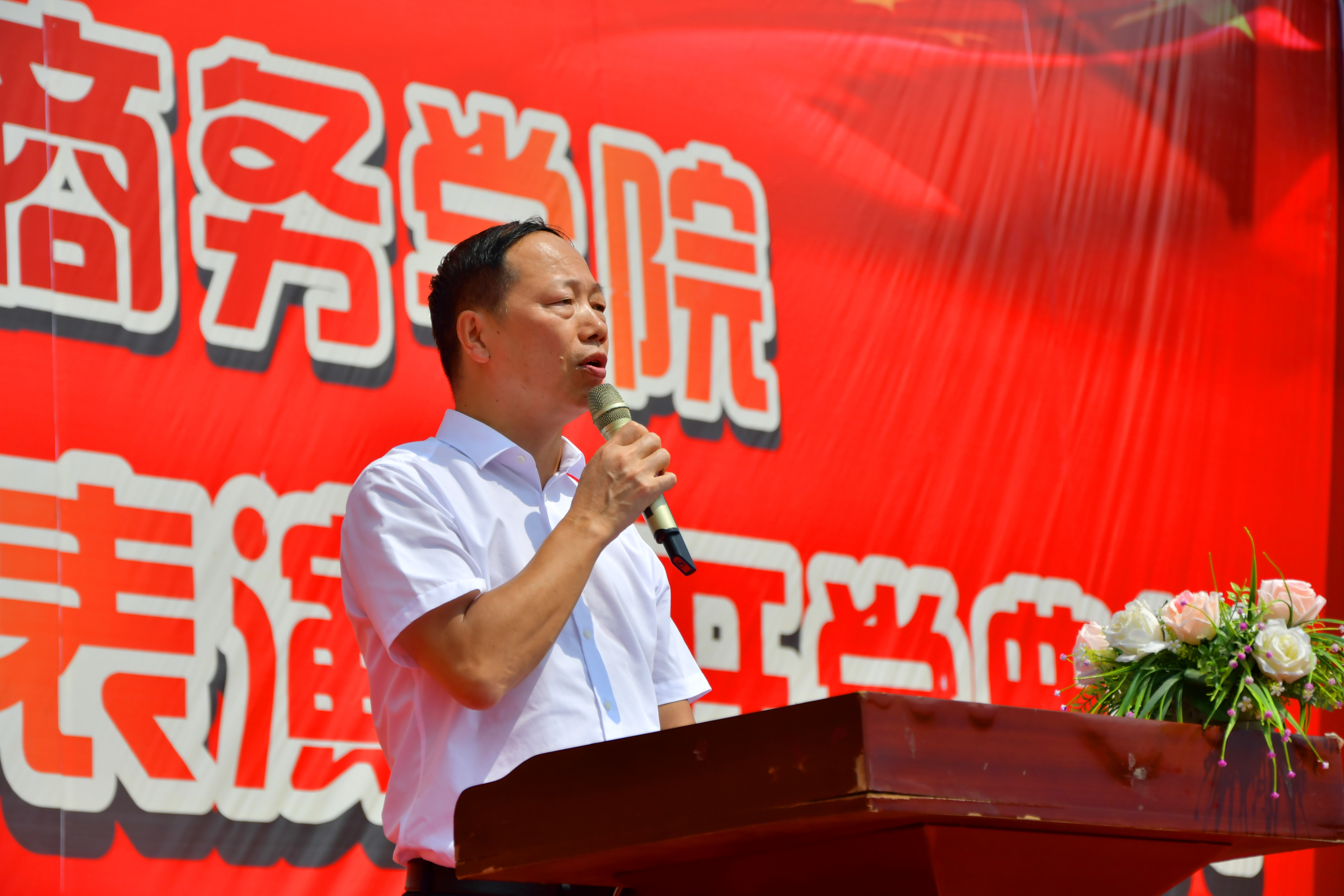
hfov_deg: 16.9
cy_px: 445
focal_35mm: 121
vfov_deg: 11.3
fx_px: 4517
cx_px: 668
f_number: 5.6
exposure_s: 1/2000
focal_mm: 80
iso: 100
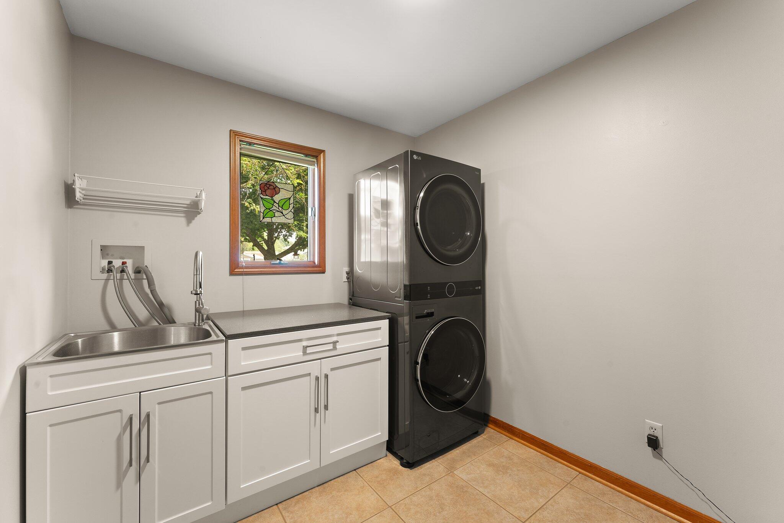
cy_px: 262
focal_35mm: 14
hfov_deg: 104.3
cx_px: 392
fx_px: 305
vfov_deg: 81.2
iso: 400
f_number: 11
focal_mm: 14
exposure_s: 1
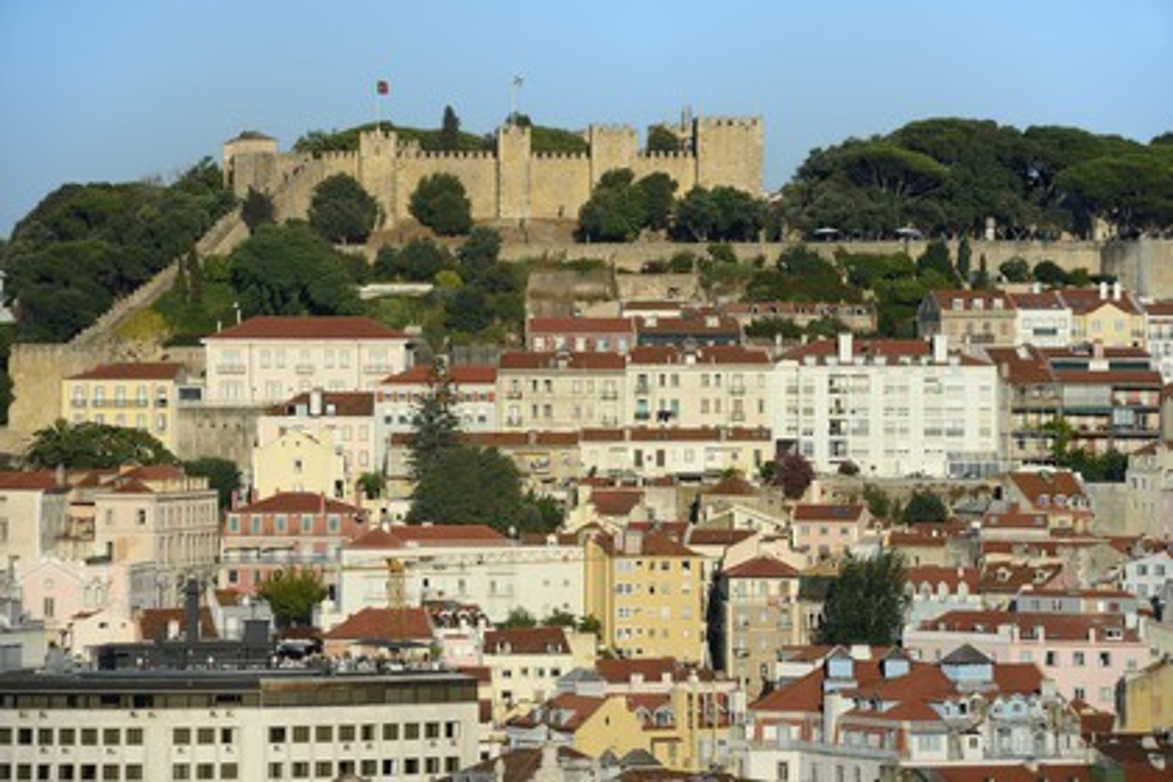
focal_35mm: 200
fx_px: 6516
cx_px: 586
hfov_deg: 10.3
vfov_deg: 6.9
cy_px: 391
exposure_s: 1/250
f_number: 10
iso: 100
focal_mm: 200
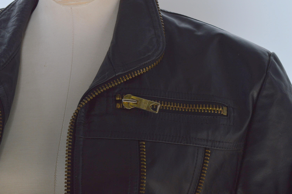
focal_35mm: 82
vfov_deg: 16.5
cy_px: 97
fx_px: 669
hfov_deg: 24.6
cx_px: 146
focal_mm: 55
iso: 400
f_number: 9
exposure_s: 1/200
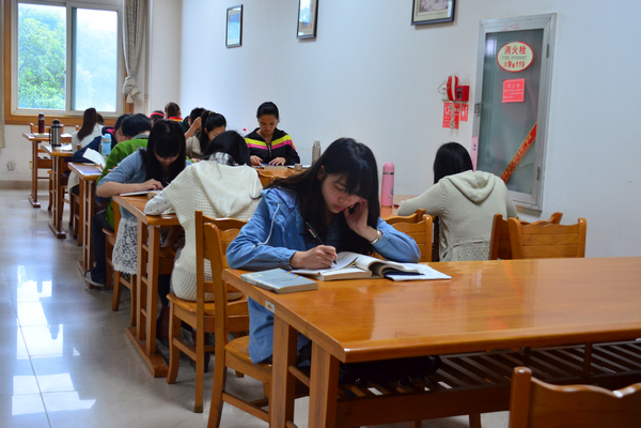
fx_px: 908
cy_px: 214
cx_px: 320
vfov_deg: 26.5
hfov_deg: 38.9
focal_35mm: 51
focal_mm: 34
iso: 1000
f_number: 4.5
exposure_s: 1/50
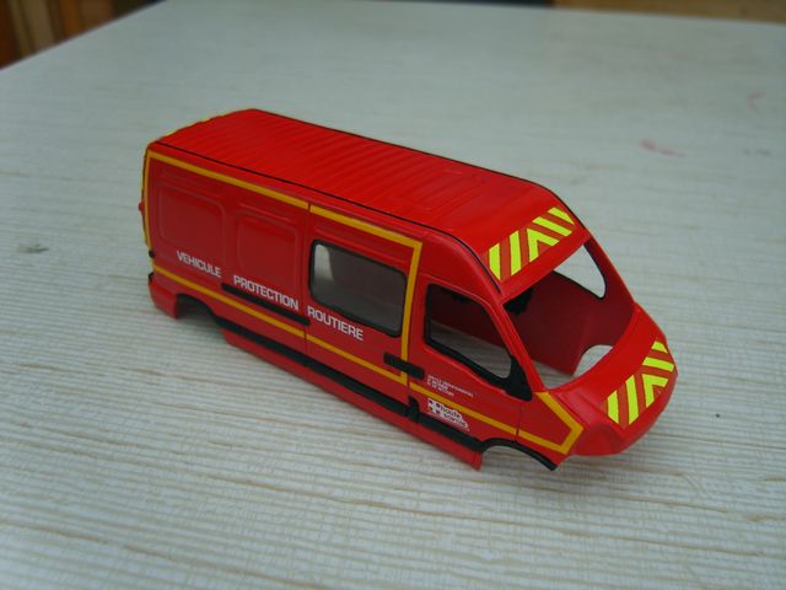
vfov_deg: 40.7
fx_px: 795
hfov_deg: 52.6
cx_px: 393
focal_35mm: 35
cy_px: 295
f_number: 2.8
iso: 50
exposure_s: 1/500
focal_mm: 7.4
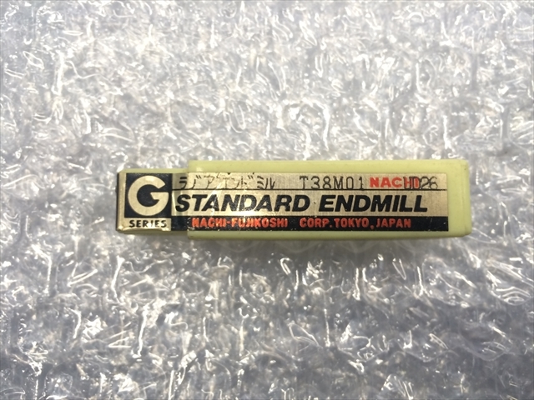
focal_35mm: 29
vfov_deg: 48.2
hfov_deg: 61.7
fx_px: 447
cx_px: 267
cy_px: 200
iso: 80
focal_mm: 4.15
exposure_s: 1/30
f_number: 2.2
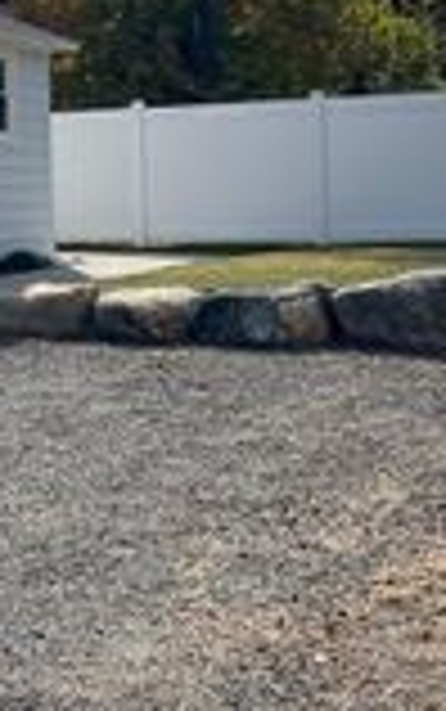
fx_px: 1689
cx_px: -158
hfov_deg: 14.3
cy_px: 101
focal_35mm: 87
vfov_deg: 23.3
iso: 50
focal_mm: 5.7
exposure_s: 1/5587
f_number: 1.5
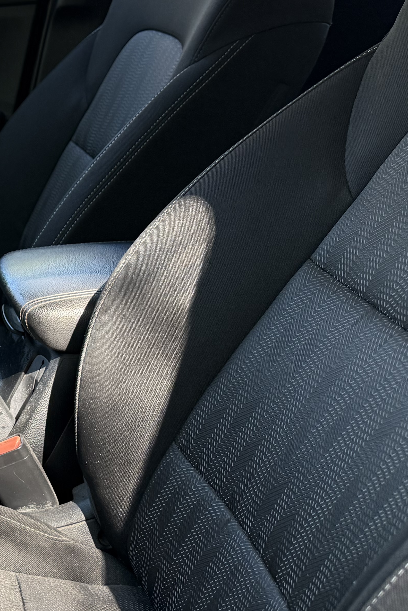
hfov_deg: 19.6
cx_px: -207
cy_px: 262
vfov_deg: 33.3
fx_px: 1020
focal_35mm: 60
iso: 160
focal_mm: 6.76
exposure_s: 1/172
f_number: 1.78
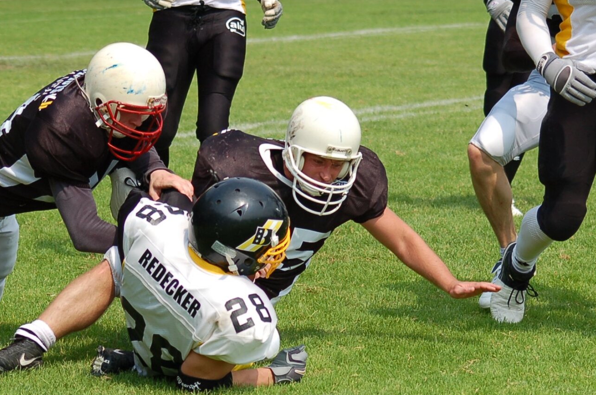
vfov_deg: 6.8
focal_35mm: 201
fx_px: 3321
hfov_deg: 10.3
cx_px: 347
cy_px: 226
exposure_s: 1/1250
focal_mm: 78
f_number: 5
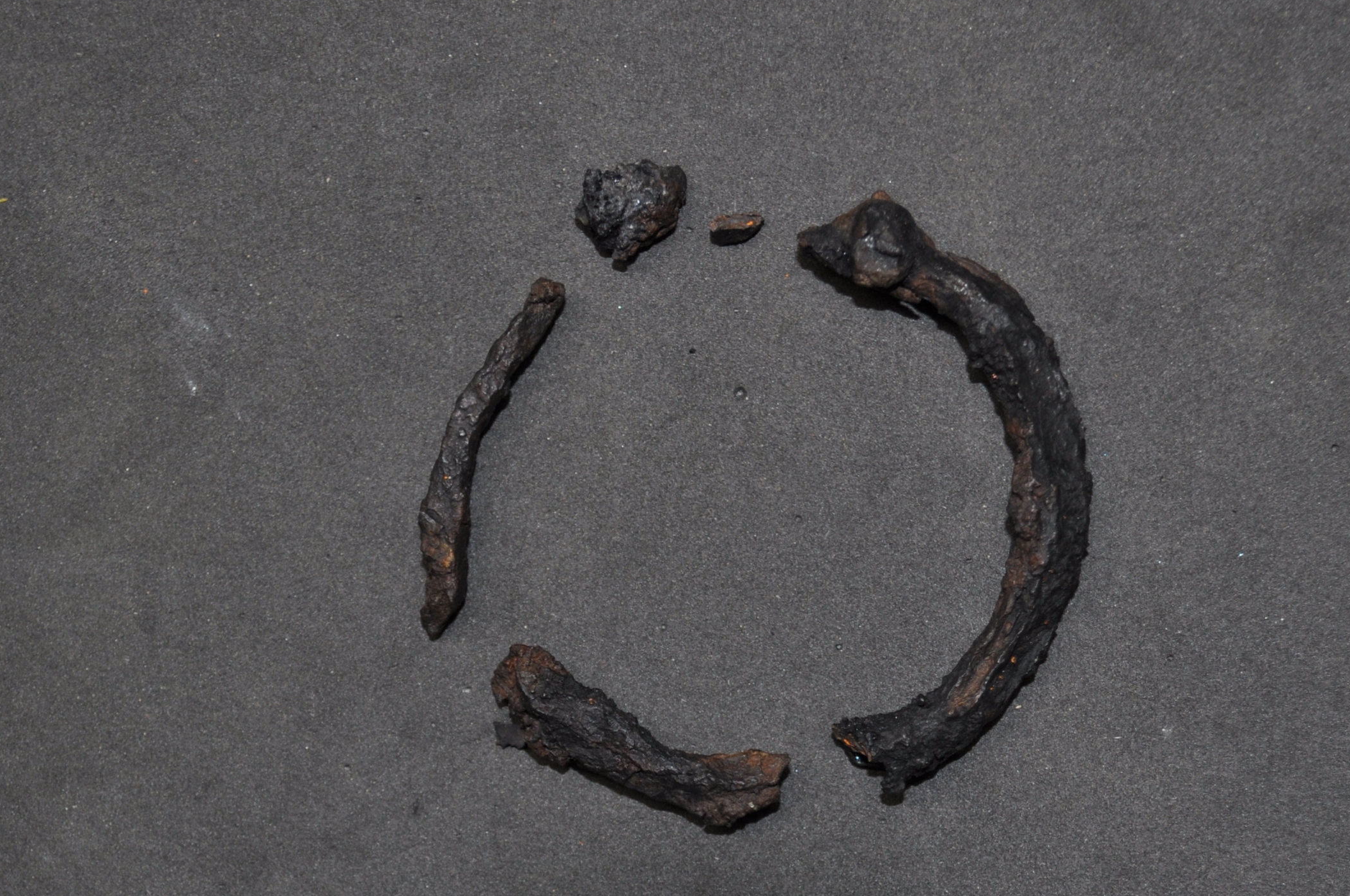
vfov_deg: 17.4
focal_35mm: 78
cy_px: 647
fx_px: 2921
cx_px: 653
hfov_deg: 26.0
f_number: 4.8
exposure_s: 1/60
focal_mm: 32
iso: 250
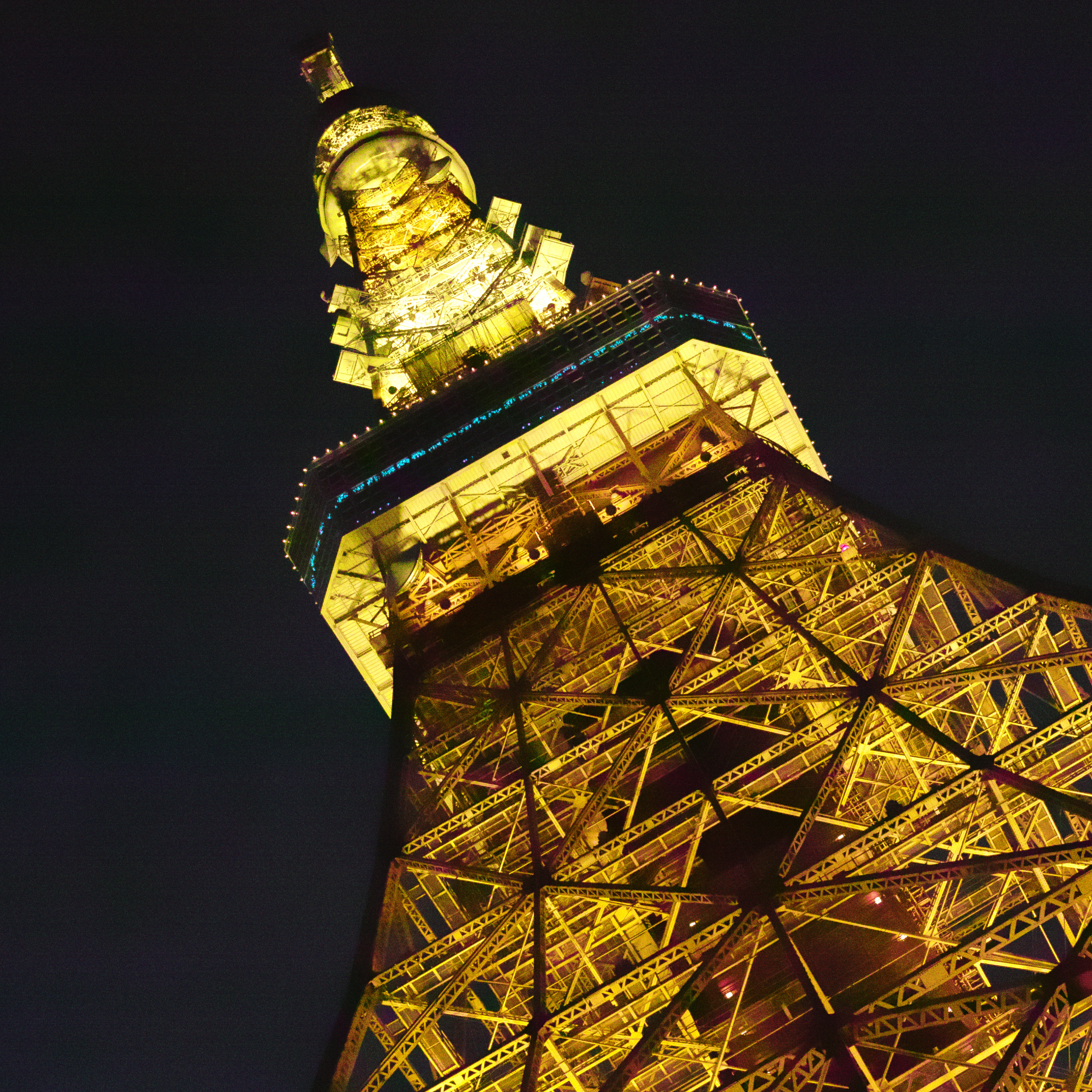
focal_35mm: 64
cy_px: 537
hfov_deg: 26.5
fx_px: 2284
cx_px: 825
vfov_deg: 26.9
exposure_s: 1/80
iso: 6400
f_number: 8
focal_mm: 30
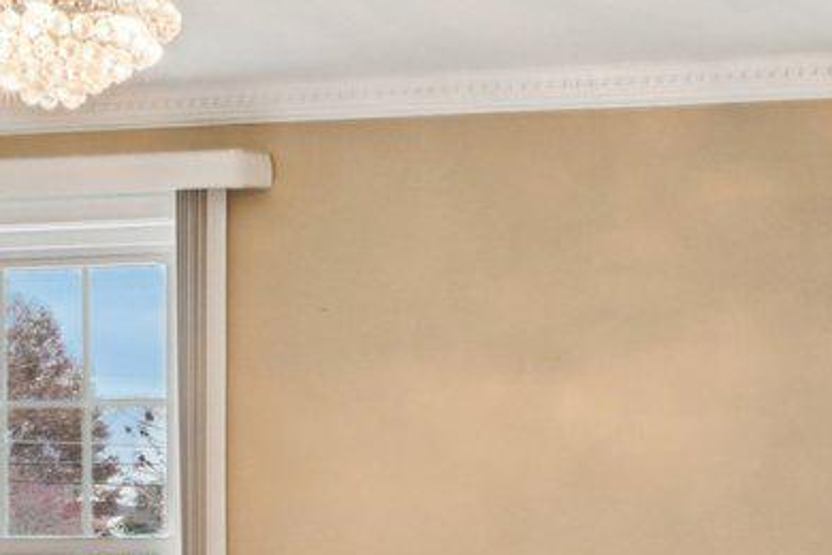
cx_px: 595
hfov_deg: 24.0
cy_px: 548
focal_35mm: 84
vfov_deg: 16.0
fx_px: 1941
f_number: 8
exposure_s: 1/30
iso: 800
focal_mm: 16
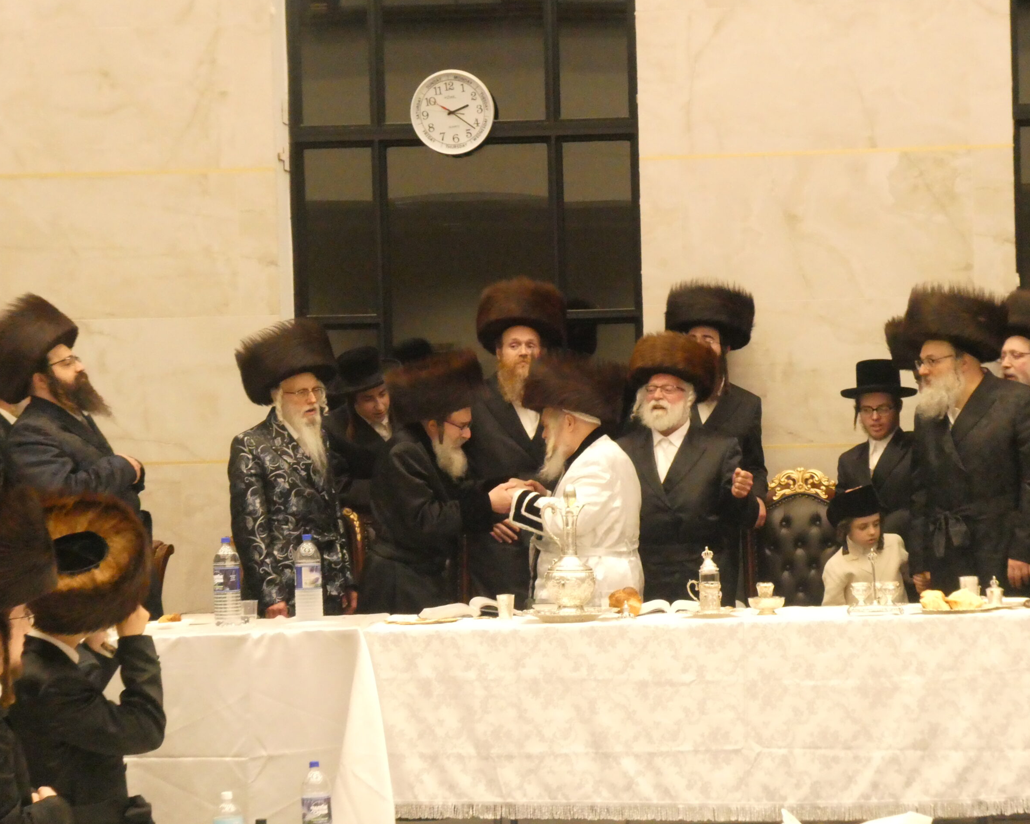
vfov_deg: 15.0
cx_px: 549
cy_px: 410
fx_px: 3140
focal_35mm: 103
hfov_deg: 18.6
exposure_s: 1/80
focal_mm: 17.5
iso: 1250
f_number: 5
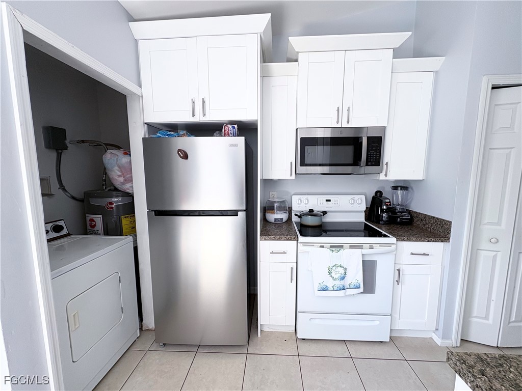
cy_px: 196
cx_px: 261
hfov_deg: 102.1
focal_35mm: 14
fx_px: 211
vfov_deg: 85.7
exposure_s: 1/99
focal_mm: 2.22
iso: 64
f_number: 2.2
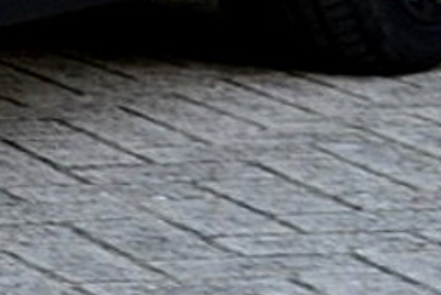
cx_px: -1028
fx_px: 4743
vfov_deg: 3.5
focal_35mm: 387
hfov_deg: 5.0
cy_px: -503
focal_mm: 34
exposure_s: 1/80
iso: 400
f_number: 8
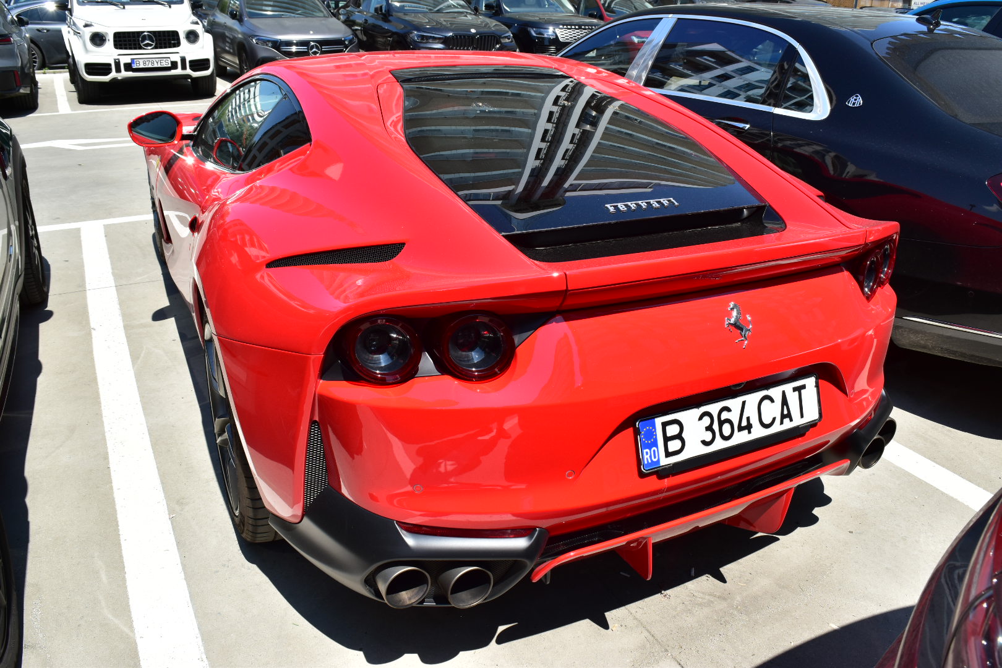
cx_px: 501
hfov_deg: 61.9
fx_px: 835
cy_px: 334
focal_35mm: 30
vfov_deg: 43.6
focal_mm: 20
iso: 360
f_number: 11
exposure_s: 1/500
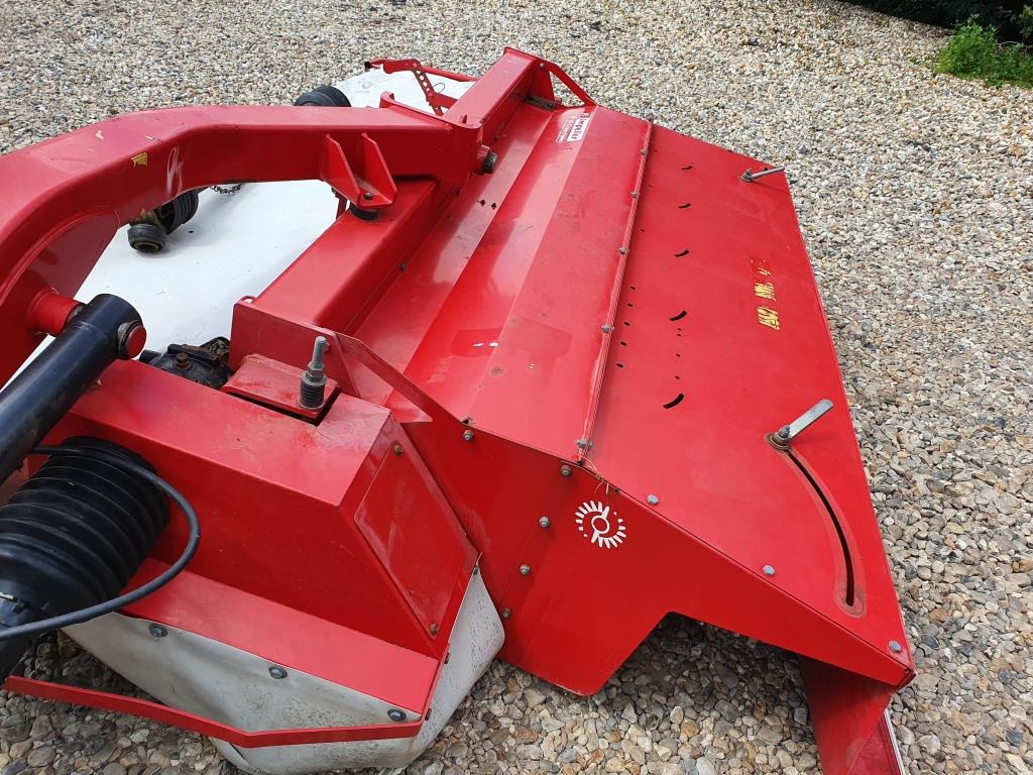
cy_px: 388
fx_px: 776
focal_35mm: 26
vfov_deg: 53.1
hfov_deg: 67.3
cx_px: 516
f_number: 2.4
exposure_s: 1/756
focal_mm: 4.32
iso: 50
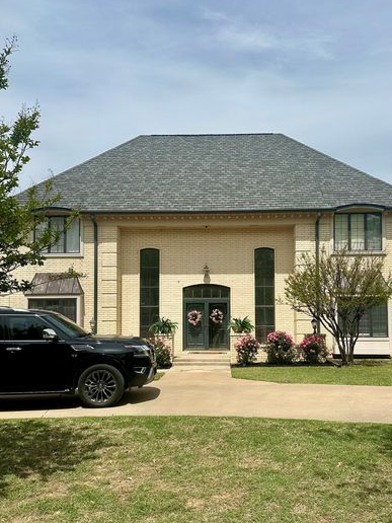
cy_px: 293
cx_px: 213
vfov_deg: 58.2
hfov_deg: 45.4
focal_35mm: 31
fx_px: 468
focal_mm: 6.86
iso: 80
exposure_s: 1/7576
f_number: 1.78
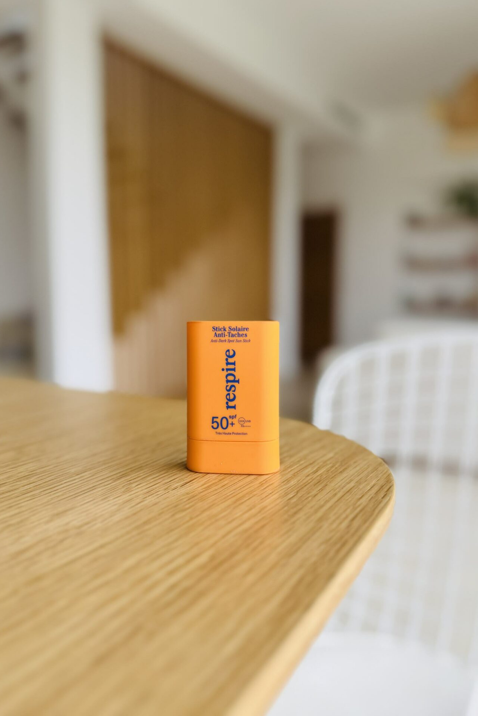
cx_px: 236
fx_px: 498
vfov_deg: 71.5
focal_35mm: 25
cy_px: 358
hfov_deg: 51.3
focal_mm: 6.76
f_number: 1.78
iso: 125
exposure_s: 1/121
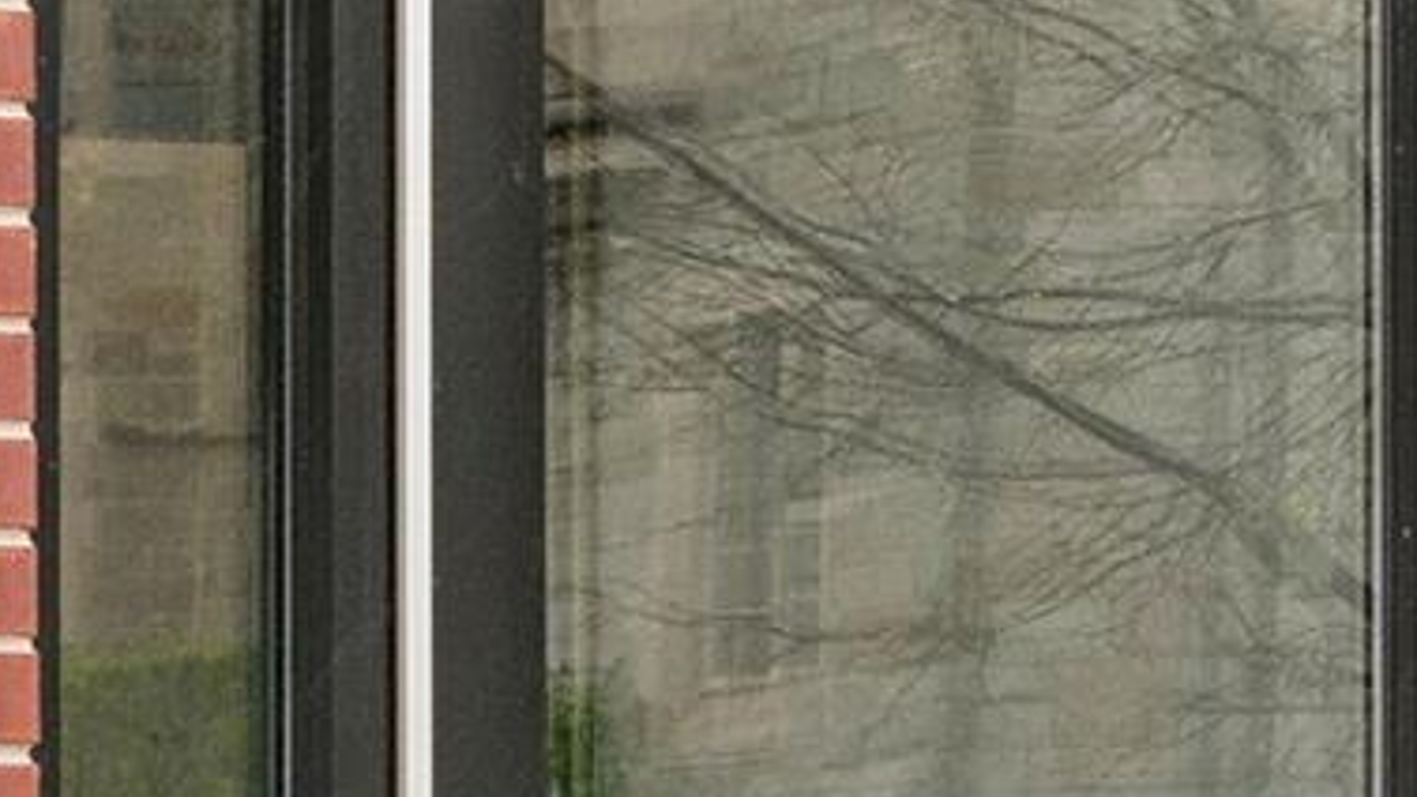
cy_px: 994
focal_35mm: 256
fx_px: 9618
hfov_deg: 8.1
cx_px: -1195
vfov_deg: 4.7
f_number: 8
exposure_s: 1/100
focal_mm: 30
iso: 400
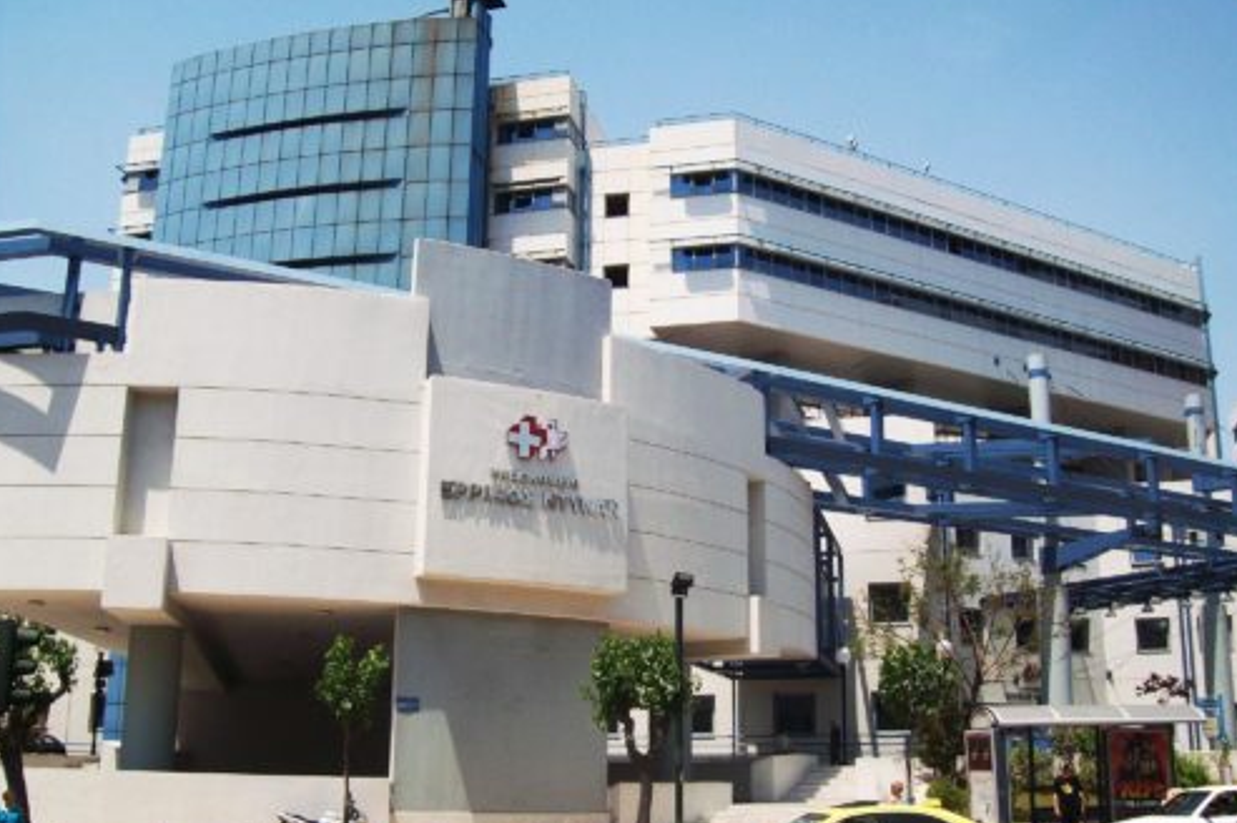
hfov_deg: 50.7
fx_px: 1305
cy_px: 448
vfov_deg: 35.0
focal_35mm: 38
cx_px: 615
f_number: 4.8
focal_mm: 6
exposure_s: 1/578
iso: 80
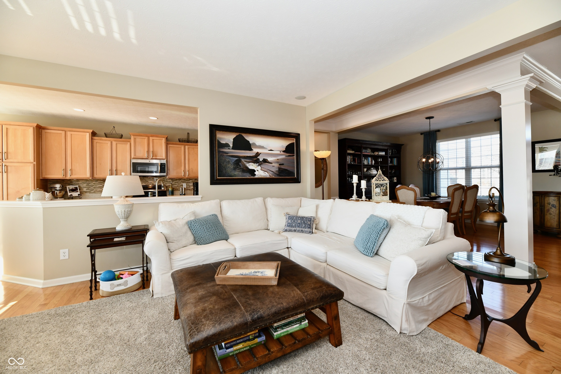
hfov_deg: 104.3
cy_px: 187
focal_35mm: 14
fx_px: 218
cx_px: 280
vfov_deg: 81.2
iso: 640
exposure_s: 1/100
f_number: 6.3
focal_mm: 14
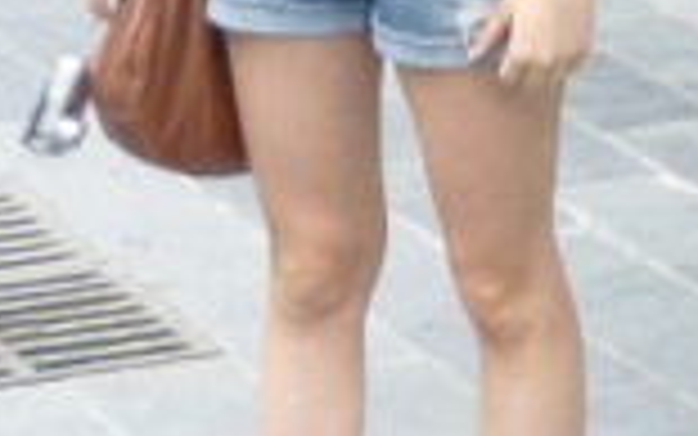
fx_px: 3730
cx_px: 901
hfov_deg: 10.5
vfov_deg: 5.8
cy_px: -1209
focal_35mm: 196
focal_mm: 5
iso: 200
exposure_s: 1/60
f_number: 3.1
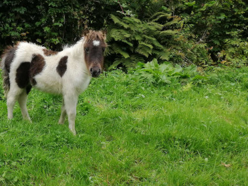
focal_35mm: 51
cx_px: 49
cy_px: 57
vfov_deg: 28.3
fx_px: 365
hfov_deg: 36.2
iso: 50
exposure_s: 1/456
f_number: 1.8
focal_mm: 3.95
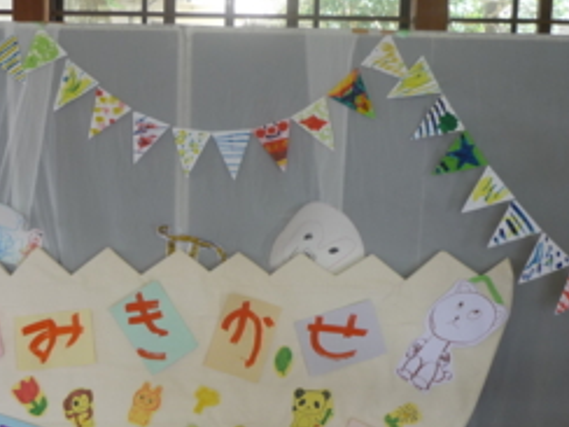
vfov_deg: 24.8
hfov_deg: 32.3
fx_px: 970
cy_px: 245
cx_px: 170
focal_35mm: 59
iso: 100
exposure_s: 1/30
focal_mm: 5.5
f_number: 2.8
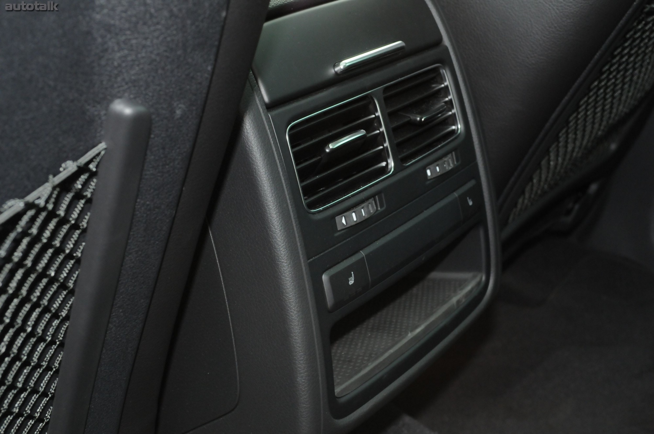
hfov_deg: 36.9
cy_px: 217
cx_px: 327
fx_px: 980
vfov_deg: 25.0
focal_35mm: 54
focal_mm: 36
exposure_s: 1/60
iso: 1250
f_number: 8
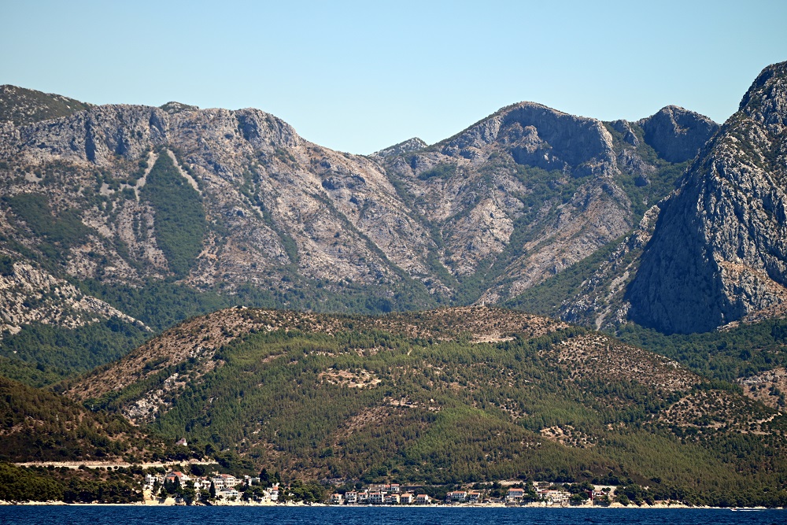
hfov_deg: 8.6
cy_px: 262
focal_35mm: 240
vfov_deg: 5.7
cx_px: 394
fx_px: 5247
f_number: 5.6
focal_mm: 240
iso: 100
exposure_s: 1/640
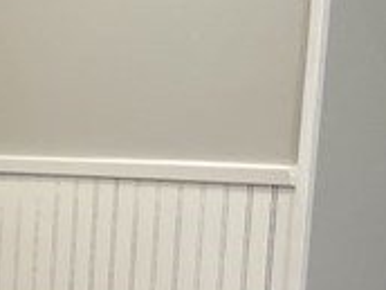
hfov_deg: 10.5
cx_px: -622
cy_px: 351
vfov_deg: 9.4
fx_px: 1728
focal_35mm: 155
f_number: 1.6
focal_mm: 4.2
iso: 100
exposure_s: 1/115
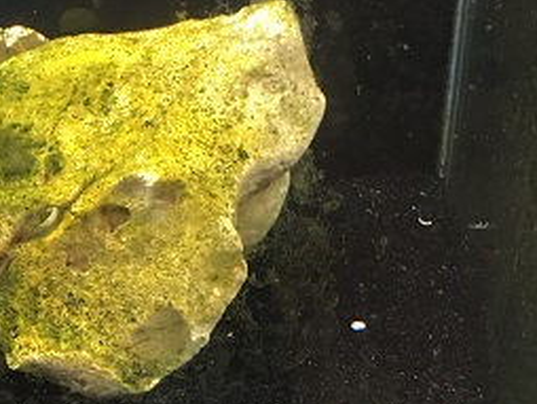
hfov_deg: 20.3
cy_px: 92
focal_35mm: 92
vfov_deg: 16.0
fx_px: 1429
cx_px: -62
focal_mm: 4.15
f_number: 2.2
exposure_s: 1/17
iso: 80
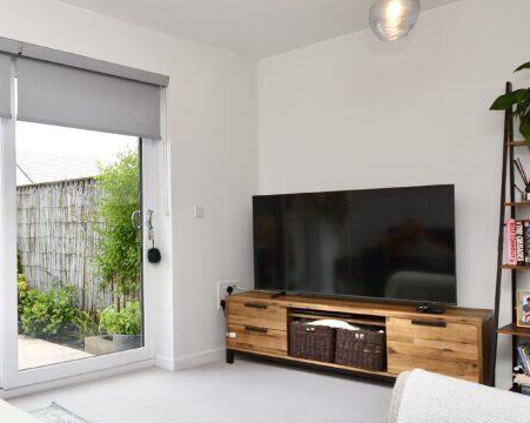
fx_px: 502
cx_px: 61
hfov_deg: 50.0
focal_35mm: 32
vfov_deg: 45.7
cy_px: 217
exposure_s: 1/100
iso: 200
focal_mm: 10
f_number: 5
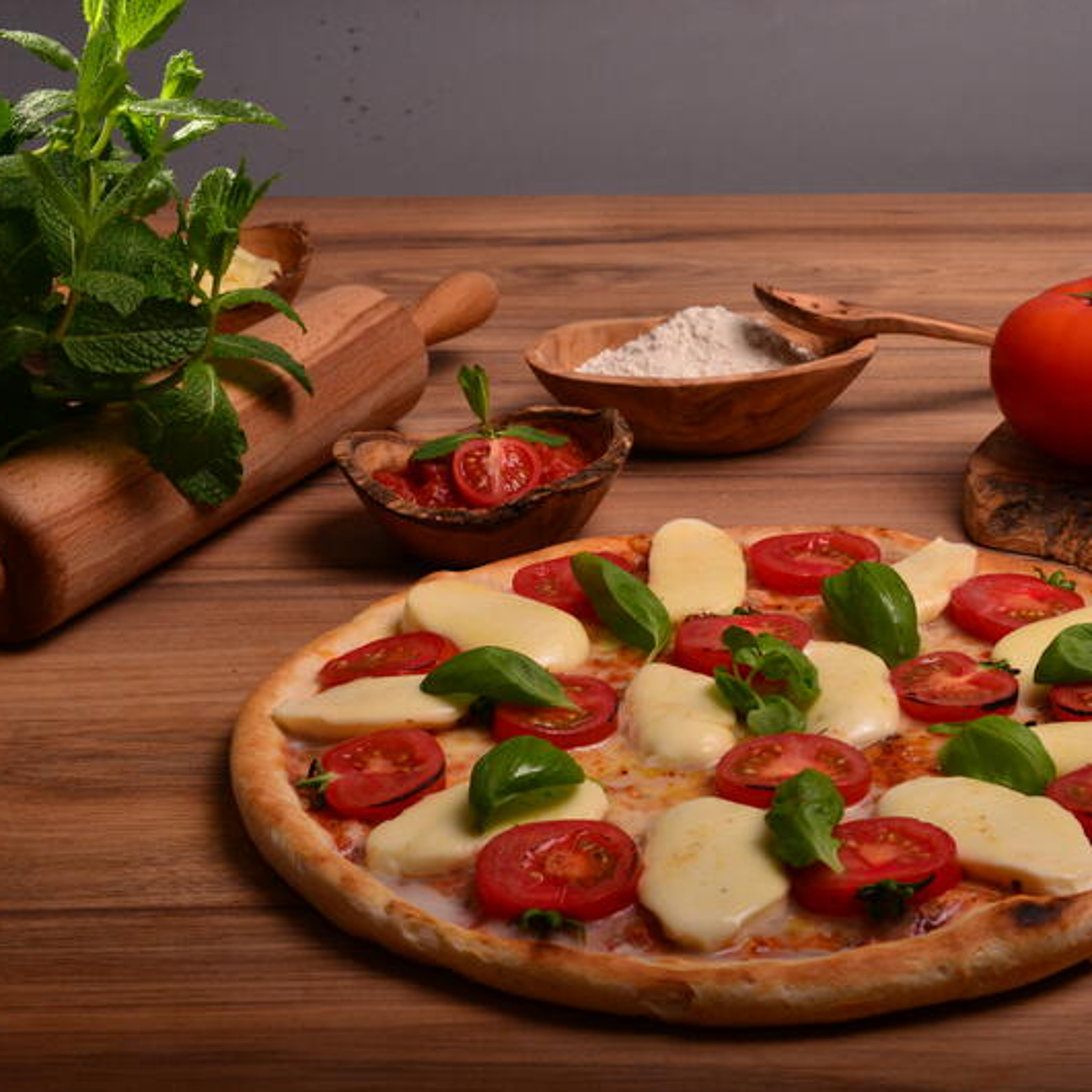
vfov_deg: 26.9
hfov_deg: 26.7
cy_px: 547
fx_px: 2284
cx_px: 765
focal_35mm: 64
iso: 1000
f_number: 16
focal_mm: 50
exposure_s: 1/250
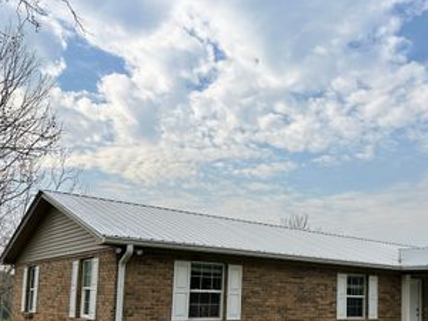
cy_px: 255
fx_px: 495
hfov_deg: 45.4
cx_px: 315
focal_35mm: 40
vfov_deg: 34.9
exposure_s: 1/4016
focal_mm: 6.86
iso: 80
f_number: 1.78
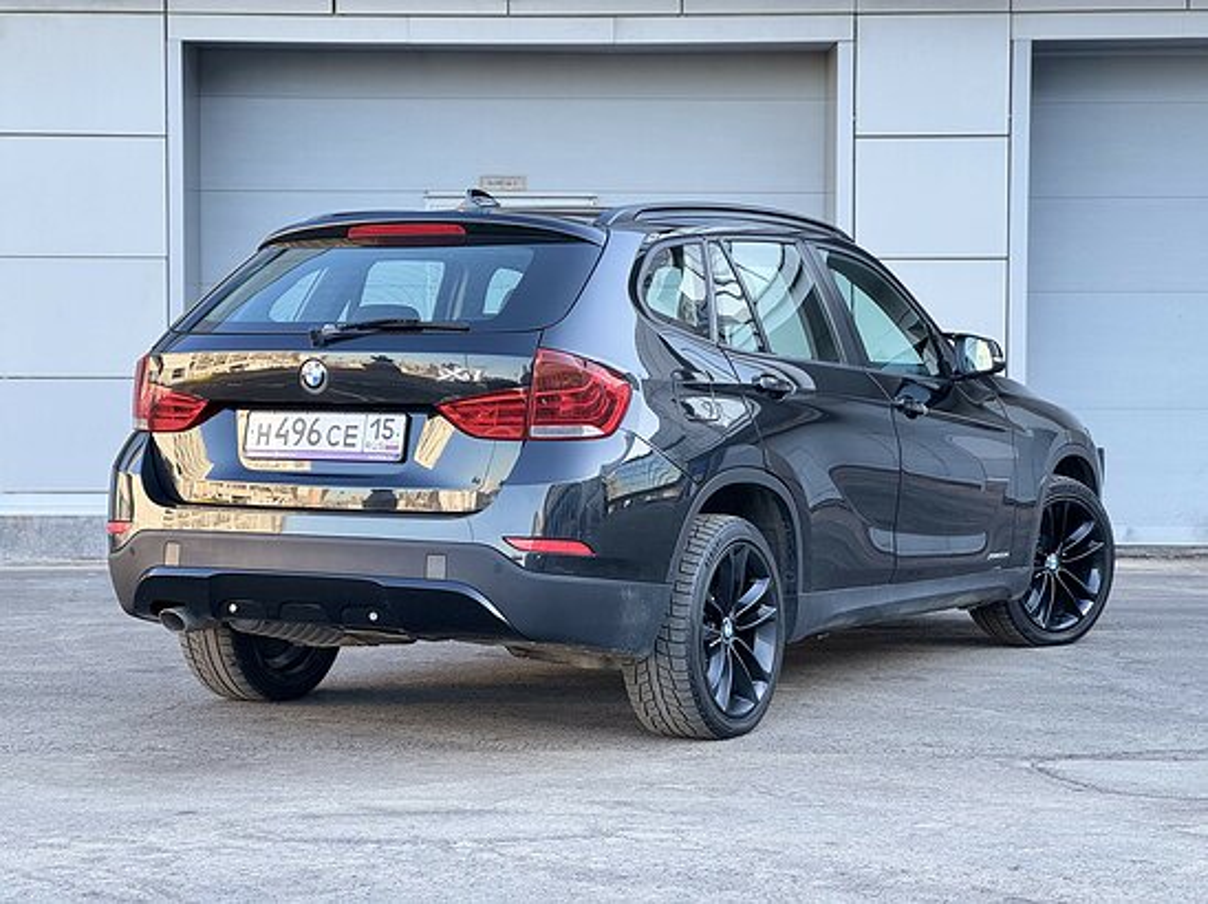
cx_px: 604
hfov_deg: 25.4
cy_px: 452
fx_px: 2685
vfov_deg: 19.1
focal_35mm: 77
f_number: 2.8
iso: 80
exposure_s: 1/99
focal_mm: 9
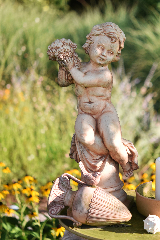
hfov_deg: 13.8
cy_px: 92
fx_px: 659
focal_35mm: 99
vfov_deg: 20.6
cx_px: 114
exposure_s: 1/1600
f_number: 2.8
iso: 320
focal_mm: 60
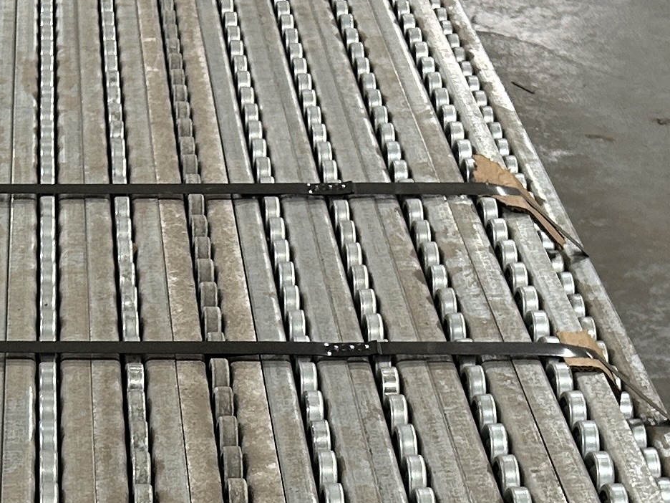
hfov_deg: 17.4
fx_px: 2168
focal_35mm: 112
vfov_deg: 12.8
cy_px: 653
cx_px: 92
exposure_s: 1/60
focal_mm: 5.7
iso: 80
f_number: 1.5
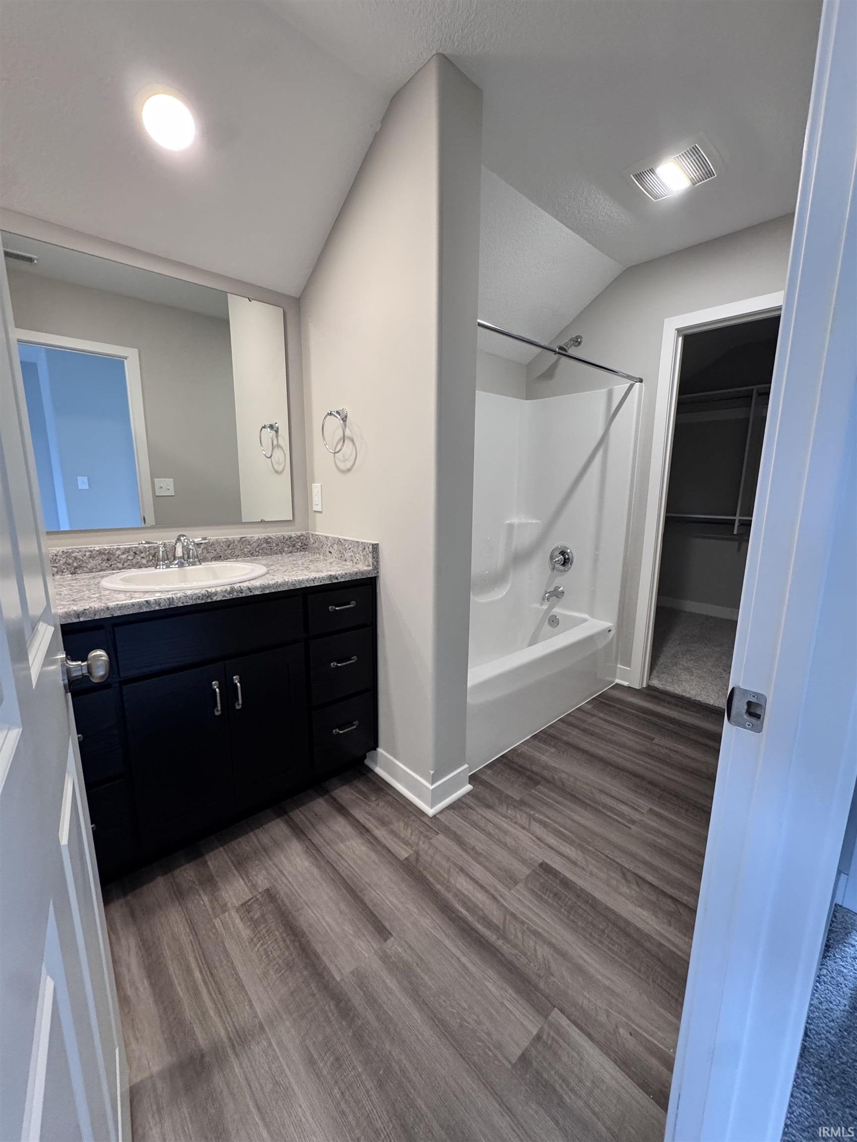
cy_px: 571
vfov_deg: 102.1
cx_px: 428
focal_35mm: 14
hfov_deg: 85.7
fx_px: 462
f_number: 2.2
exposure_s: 1/120
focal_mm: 2.22
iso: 320
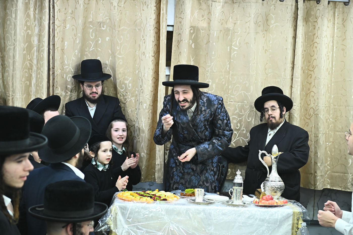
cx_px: 176
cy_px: 118
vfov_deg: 19.4
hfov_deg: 28.9
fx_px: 686
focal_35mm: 70
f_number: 4
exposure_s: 1/200
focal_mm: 70
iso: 2000
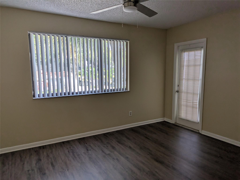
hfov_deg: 69.4
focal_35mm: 25
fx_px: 173
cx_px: 120
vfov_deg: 54.9
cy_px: 90
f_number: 1.89
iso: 38
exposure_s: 1/200
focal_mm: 5.43
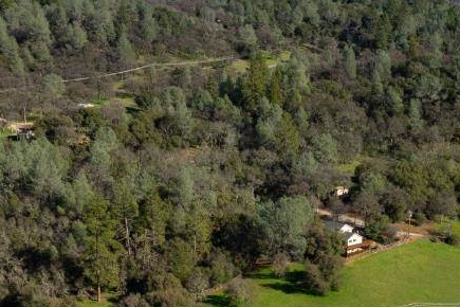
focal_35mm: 86
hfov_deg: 23.6
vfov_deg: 15.1
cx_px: 268
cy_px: 407
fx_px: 1099
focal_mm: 12.29
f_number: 11
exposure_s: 1/160
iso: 100
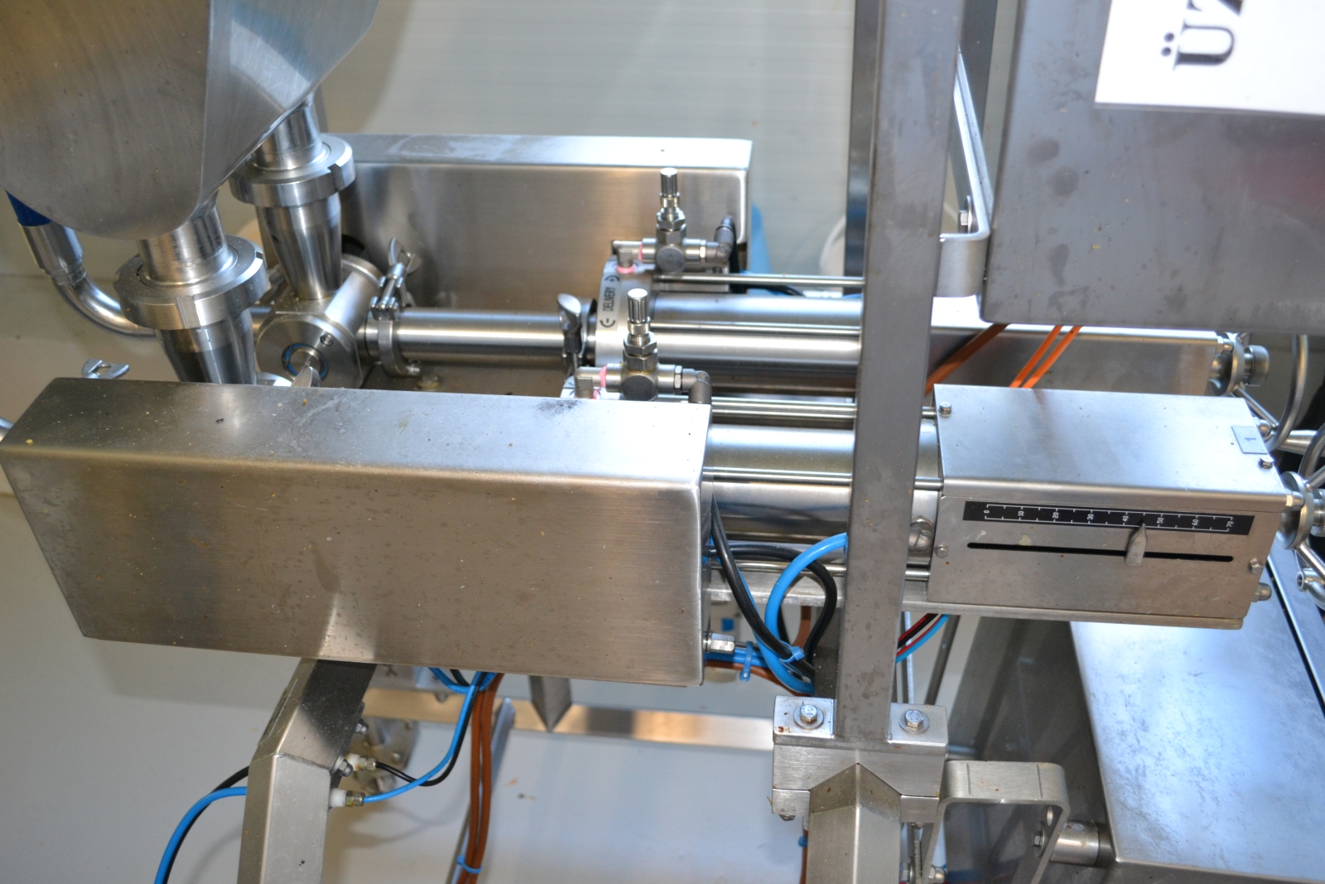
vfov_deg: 40.0
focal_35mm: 33
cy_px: 442
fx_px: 1215
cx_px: 662
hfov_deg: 57.2
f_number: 3.8
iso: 900
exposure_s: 1/60
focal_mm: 22
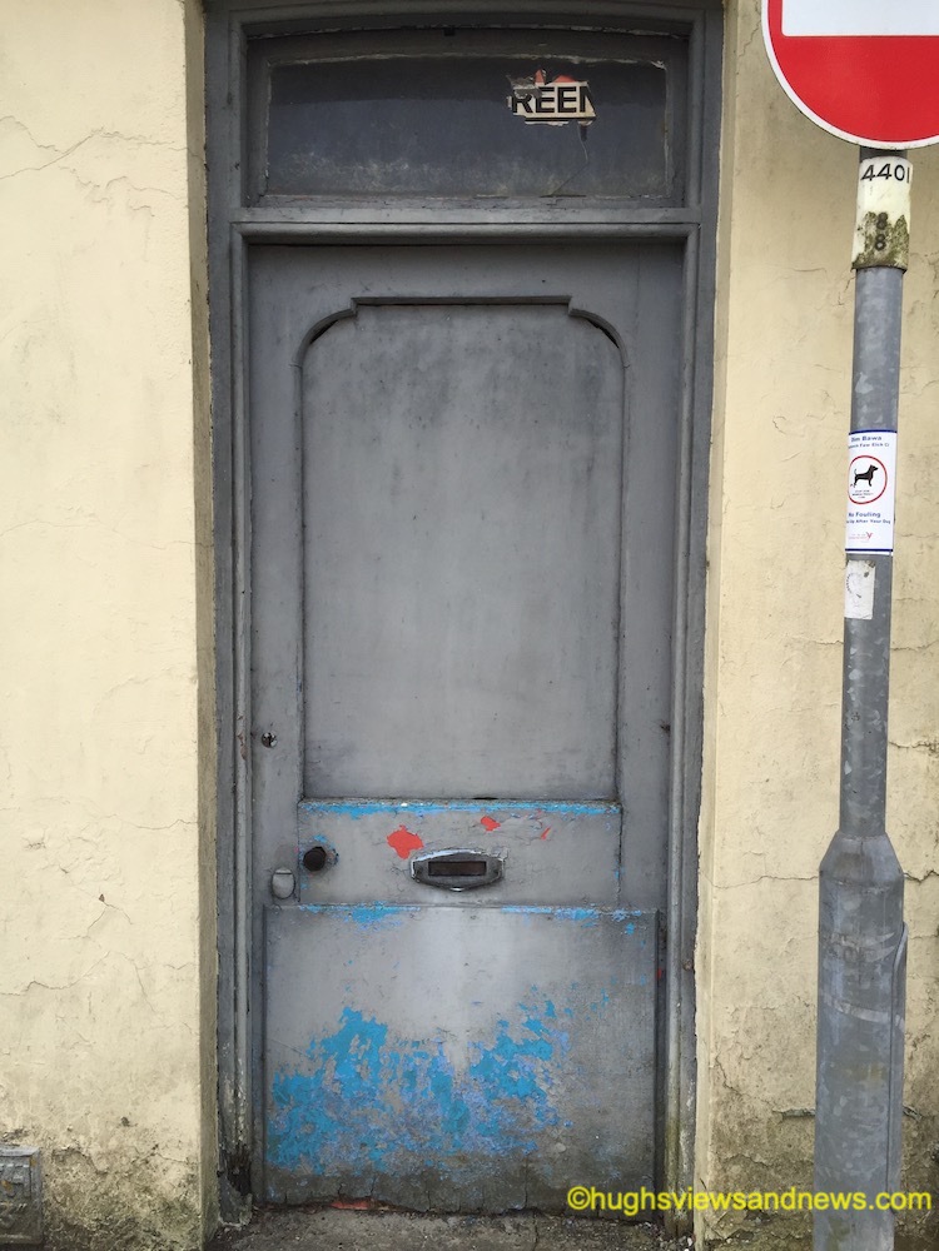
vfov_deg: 61.7
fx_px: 1049
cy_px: 626
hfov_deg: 48.2
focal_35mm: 29
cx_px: 470
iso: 32
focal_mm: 4.15
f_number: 2.2
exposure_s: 1/507
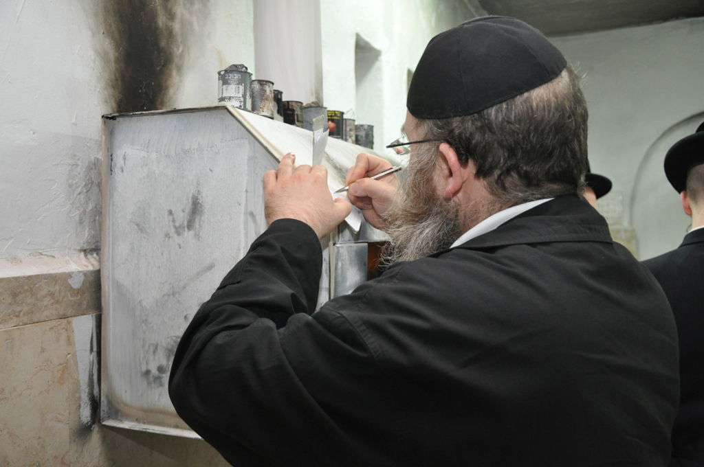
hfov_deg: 51.3
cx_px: 352
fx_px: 732
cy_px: 234
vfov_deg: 35.4
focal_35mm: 38
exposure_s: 1/60
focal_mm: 25
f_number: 4
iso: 800
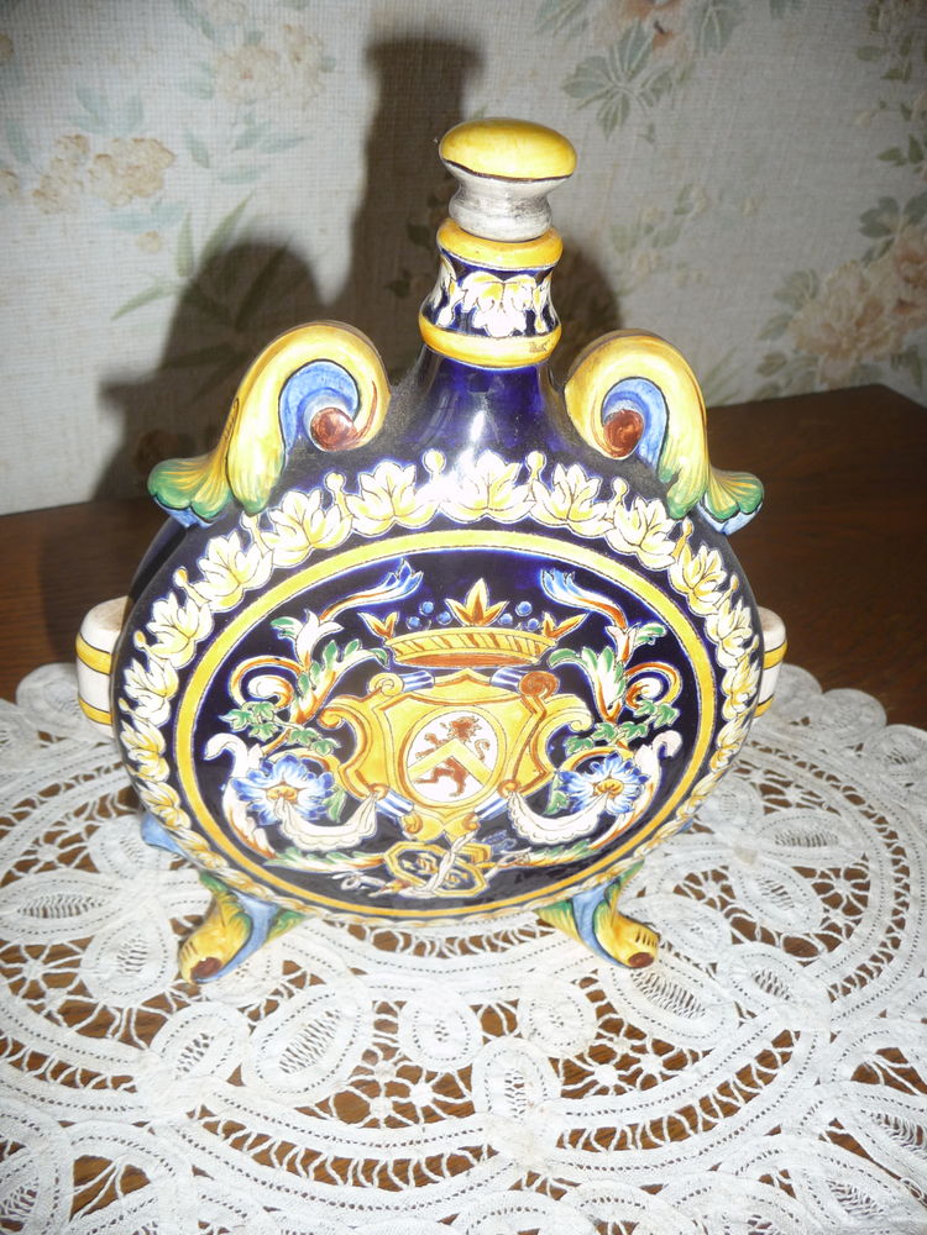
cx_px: 464
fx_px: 1000
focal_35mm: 28
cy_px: 618
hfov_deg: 49.7
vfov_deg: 63.4
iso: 100
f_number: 3.3
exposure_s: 1/30
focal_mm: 4.7
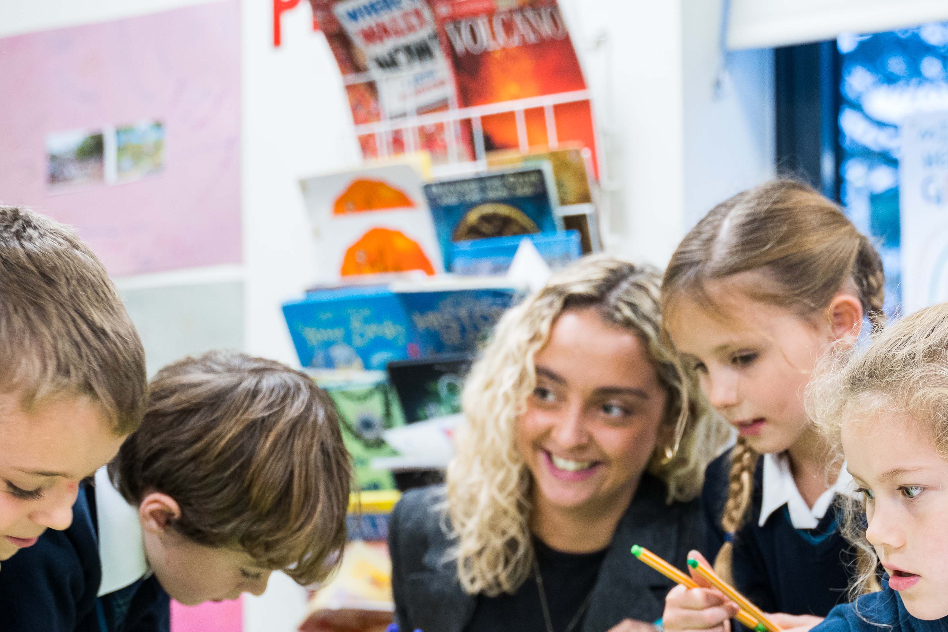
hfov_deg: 27.0
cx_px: 504
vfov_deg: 18.0
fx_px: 1975
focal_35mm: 75
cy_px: 513
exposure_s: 1/160
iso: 1600
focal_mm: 43
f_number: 2.8
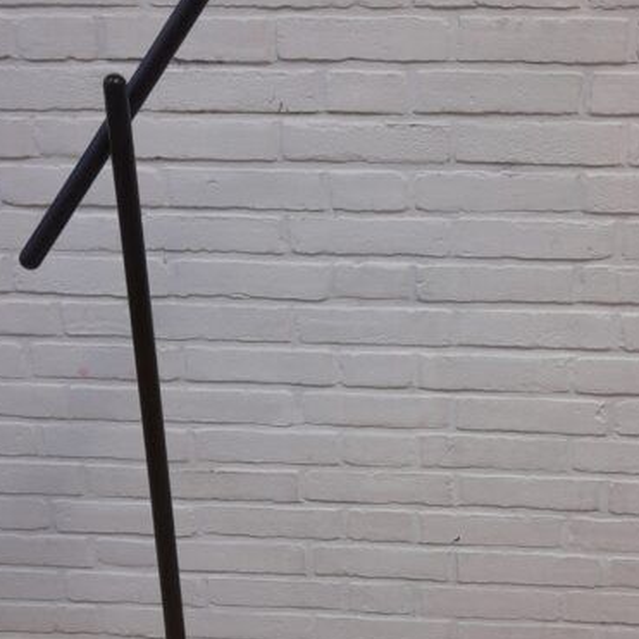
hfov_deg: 28.1
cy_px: 374
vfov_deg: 28.1
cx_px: 401
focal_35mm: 61
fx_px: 1274
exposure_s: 1/50
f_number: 2
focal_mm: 4.6
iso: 160
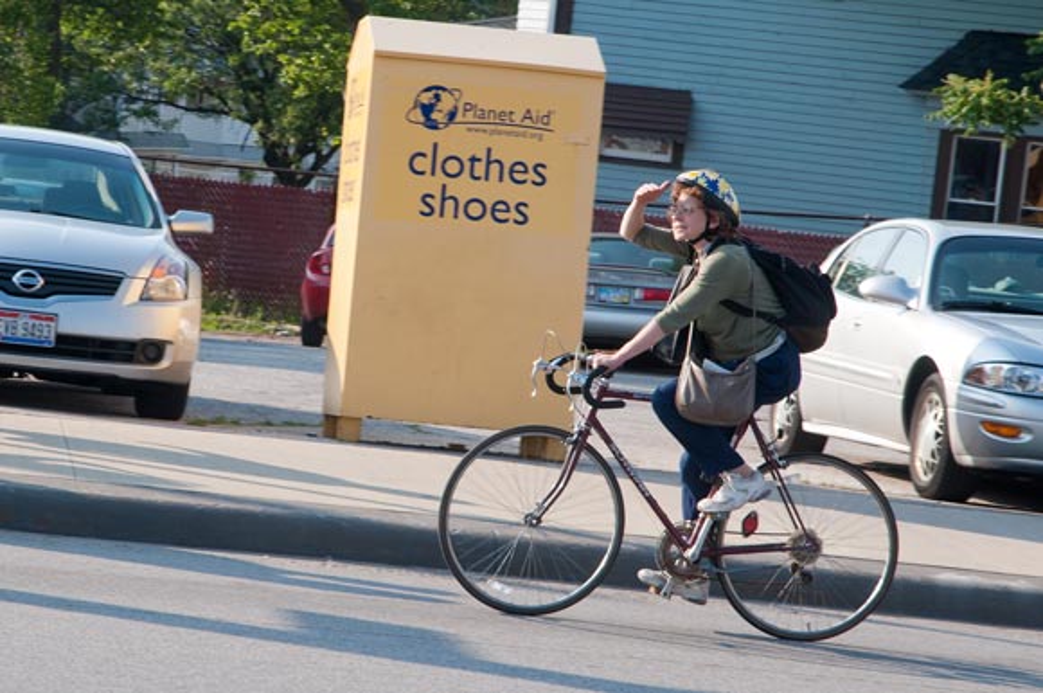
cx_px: 522
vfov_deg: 14.7
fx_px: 2691
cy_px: 346
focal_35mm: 93
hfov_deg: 21.9
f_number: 10
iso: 200
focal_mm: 62
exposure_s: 1/160
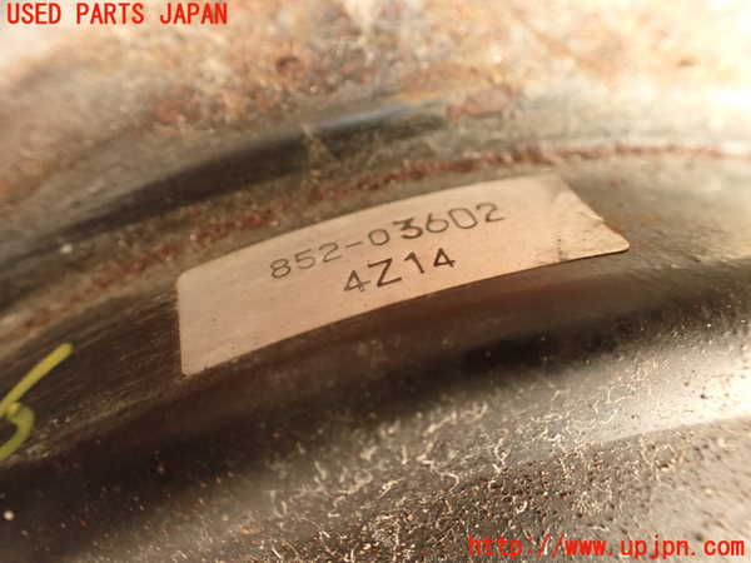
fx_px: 694
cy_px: 282
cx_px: 376
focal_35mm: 32
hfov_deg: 56.8
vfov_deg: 44.2
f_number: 2.4
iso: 800
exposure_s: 1/25
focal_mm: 5.79
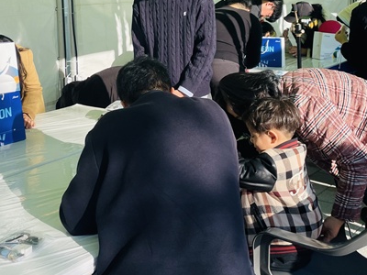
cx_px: 147
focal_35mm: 52
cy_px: 43
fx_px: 551
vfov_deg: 27.3
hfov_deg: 36.7
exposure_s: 1/1770
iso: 32
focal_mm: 4.2
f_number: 1.6
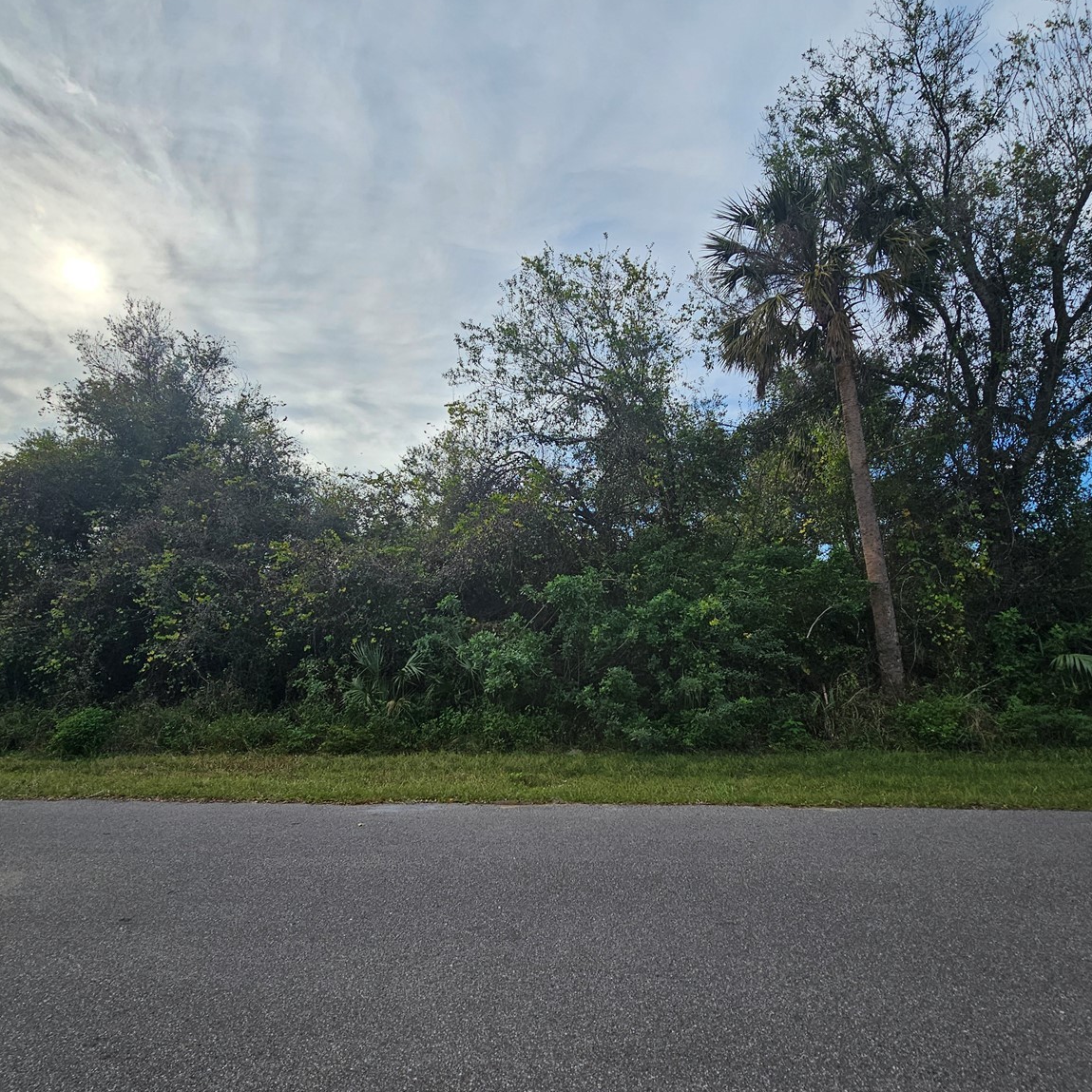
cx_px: 531
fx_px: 571
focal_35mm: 16
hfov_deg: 87.4
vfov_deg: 87.4
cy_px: 544
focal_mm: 2.2
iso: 50
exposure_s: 1/2430
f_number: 2.2
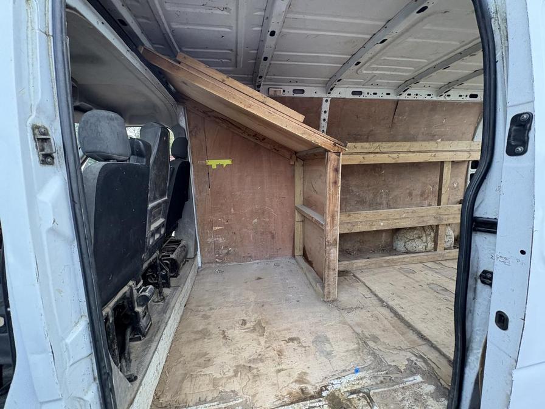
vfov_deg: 85.7
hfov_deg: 102.1
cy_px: 204
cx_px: 272
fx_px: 220
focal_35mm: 14
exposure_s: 1/84
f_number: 2.2
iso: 250
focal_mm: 2.22
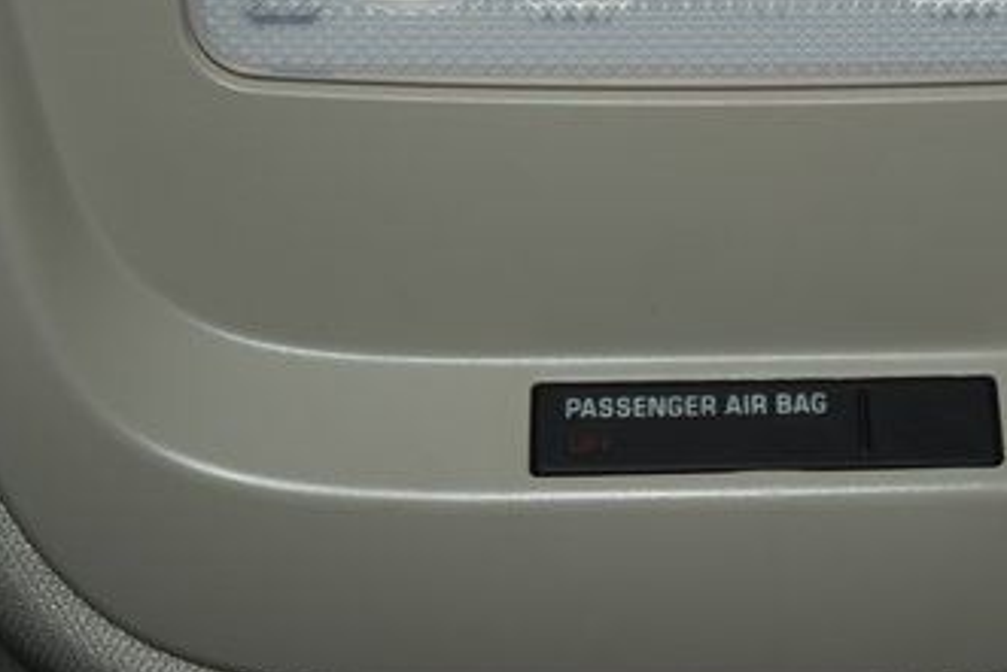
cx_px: 773
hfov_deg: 22.4
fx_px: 2518
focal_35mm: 90
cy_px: 47
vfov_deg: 15.0
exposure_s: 1/50
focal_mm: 31
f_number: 4
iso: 200
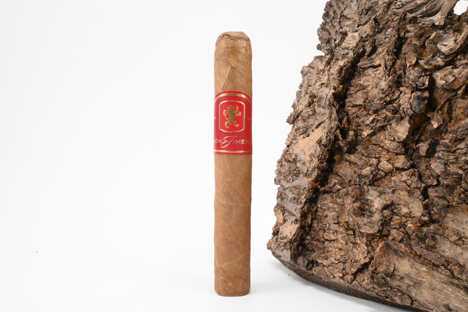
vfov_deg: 41.7
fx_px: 409
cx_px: 234
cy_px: 156
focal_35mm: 32
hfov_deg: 59.5
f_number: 22
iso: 640
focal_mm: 21
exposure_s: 1/15
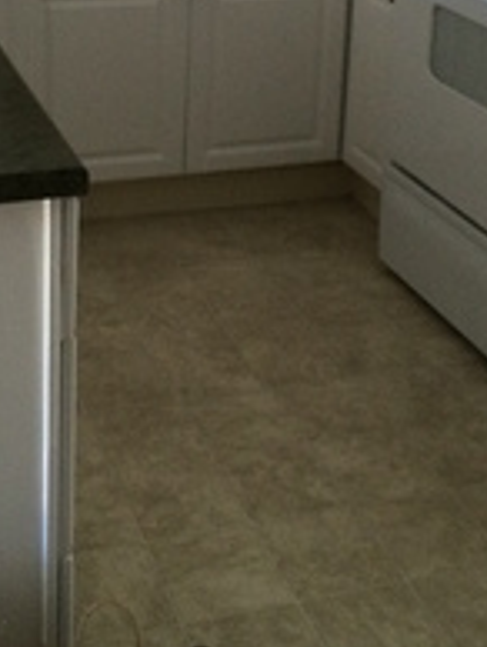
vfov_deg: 26.6
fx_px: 1310
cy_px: 45
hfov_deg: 21.0
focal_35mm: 70
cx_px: 187
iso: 200
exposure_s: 1/30
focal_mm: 4.12
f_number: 2.2
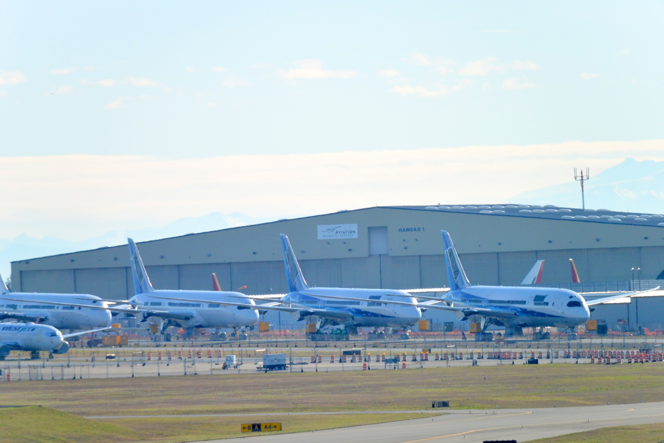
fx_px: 11140
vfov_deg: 2.3
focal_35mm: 604
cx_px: 332
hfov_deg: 3.4
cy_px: 222
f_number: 5.6
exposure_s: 1/1250
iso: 160
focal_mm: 224
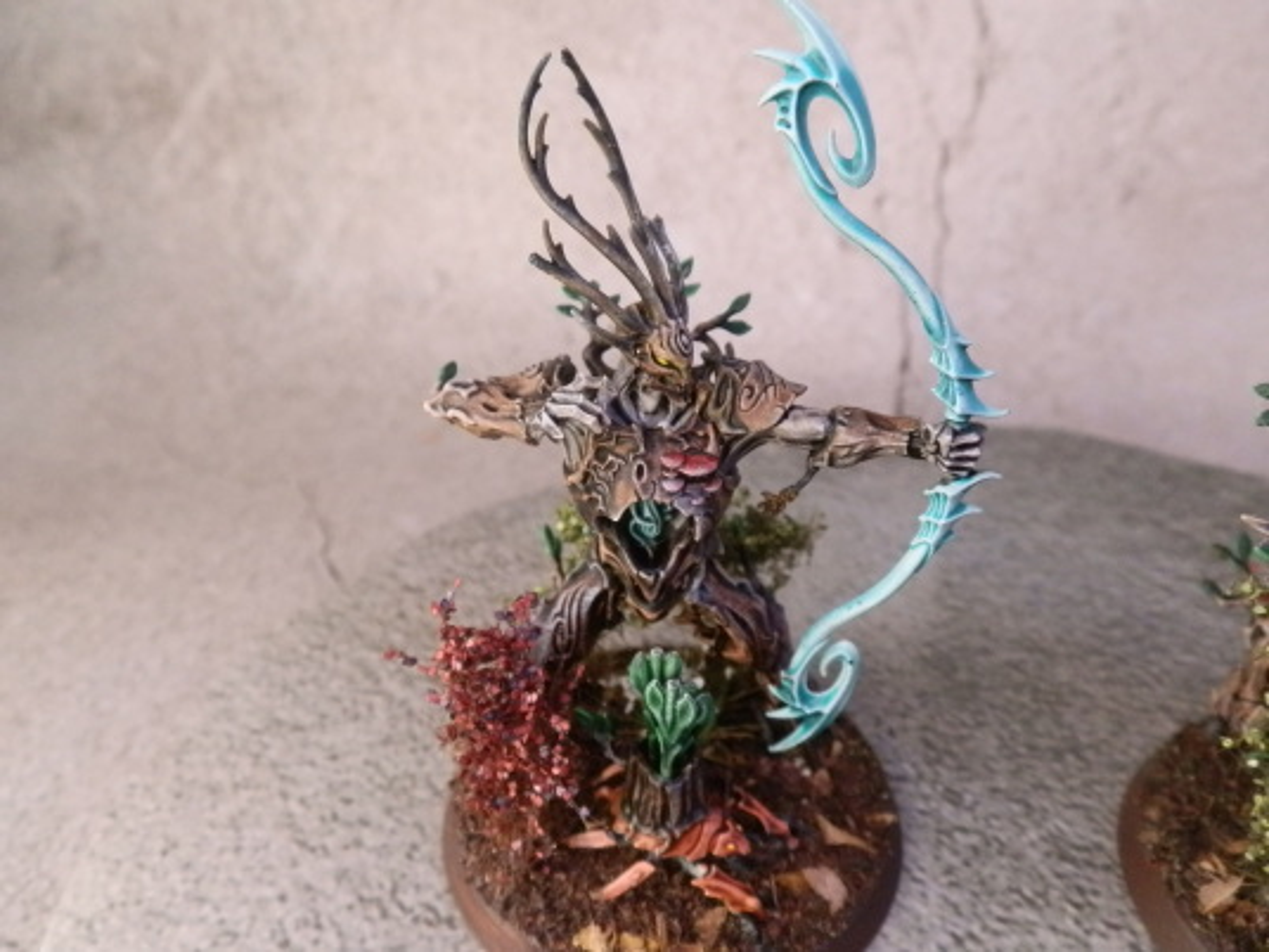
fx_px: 1026
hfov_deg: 63.4
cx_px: 634
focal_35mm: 28
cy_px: 476
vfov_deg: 49.7
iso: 400
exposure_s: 1/100
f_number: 3.1
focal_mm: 5
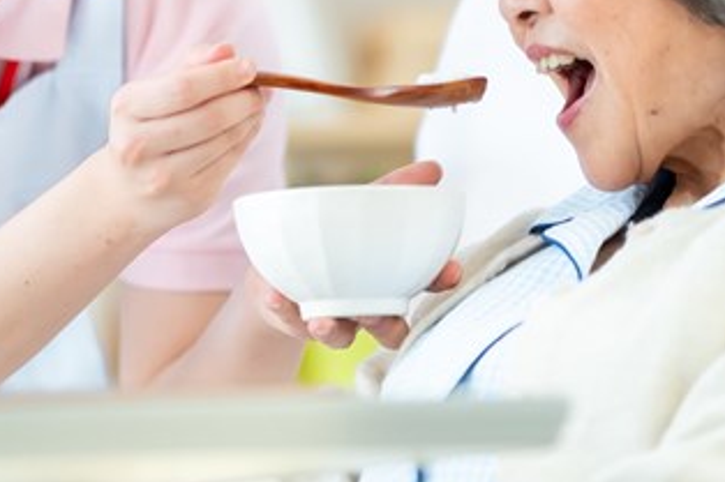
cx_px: 189
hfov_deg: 10.5
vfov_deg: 7.0
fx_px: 3925
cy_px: 7
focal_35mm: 195
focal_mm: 85
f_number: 1.8
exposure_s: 1/200
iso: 800
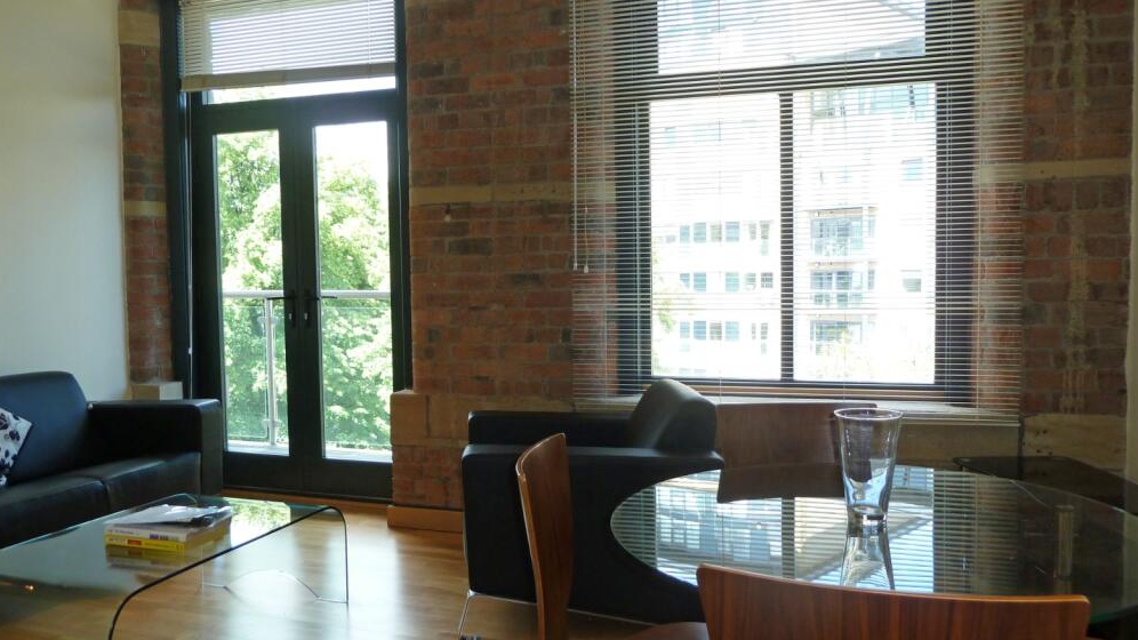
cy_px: 329
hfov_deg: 67.9
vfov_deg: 41.5
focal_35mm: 28
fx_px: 845
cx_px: 578
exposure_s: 1/50
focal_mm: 4.1
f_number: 3.3
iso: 100
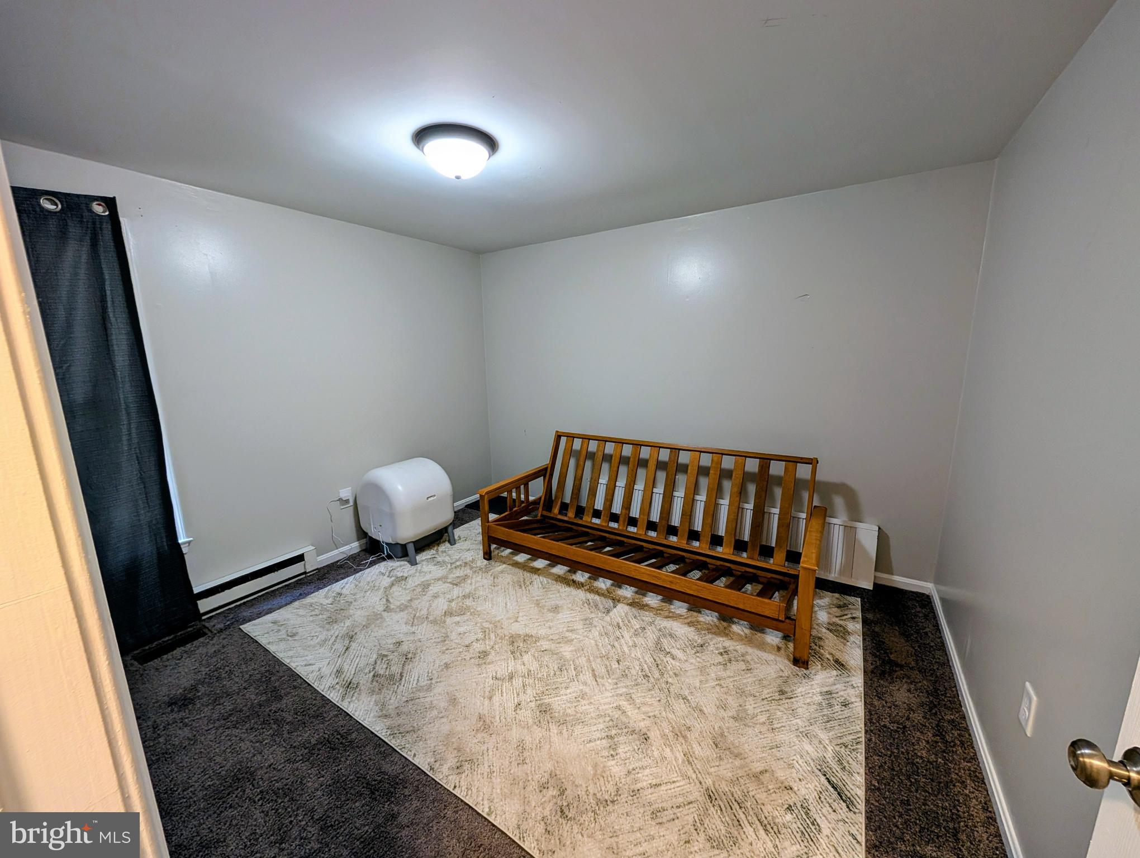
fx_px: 396
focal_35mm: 12
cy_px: 429
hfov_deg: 110.5
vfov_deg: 94.6
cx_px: 570
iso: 102
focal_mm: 2.02
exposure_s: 1/24
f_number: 1.7
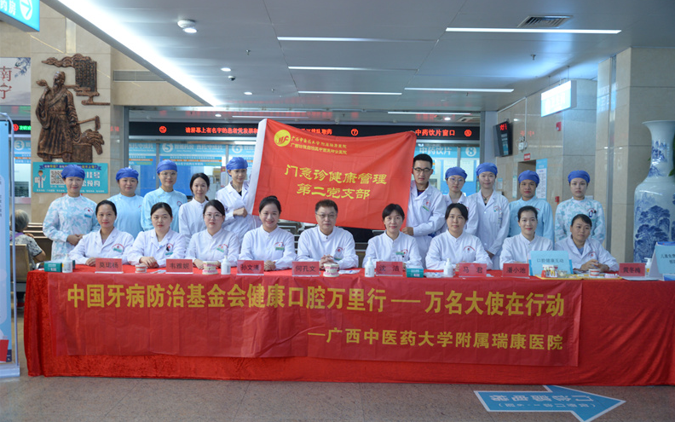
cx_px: 340
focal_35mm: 35
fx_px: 644
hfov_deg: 55.3
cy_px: 216
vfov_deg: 36.3
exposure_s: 1/40
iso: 900
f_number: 4
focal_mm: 34
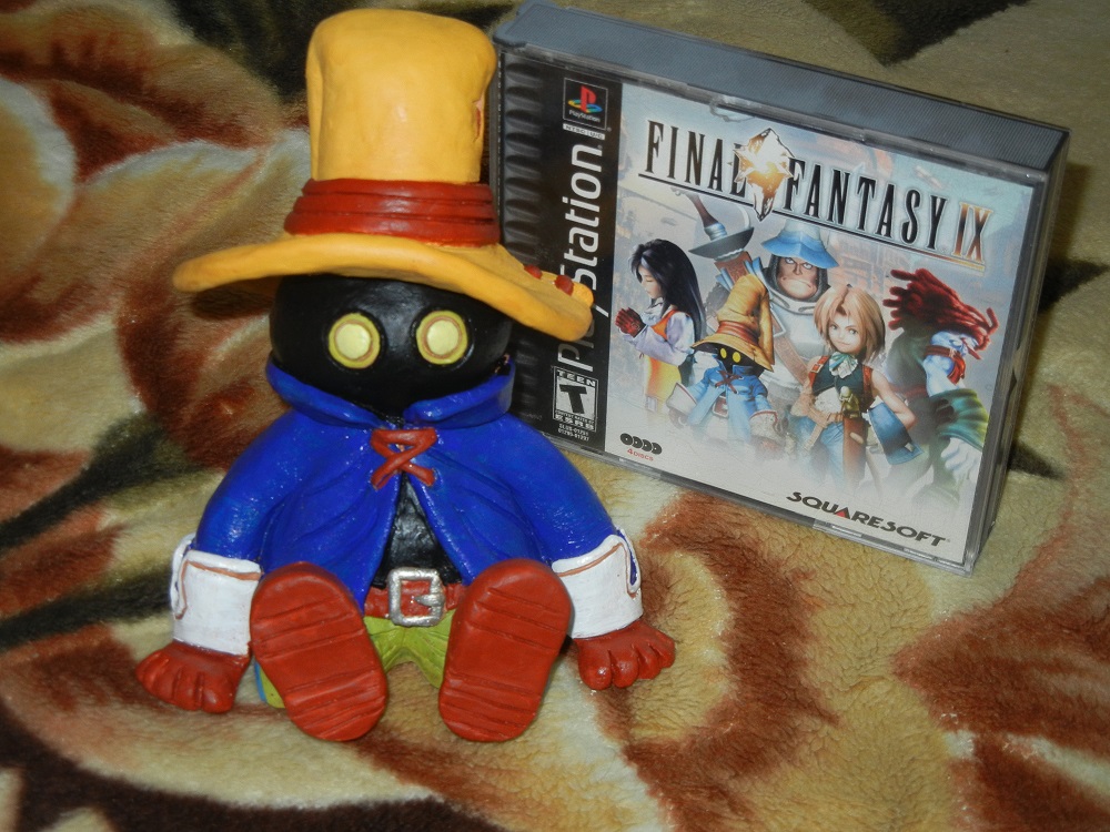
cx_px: 555
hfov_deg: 28.6
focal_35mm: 68
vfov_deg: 21.6
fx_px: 2180
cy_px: 416
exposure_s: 1/30
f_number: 4.1
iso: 200
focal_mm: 12.2
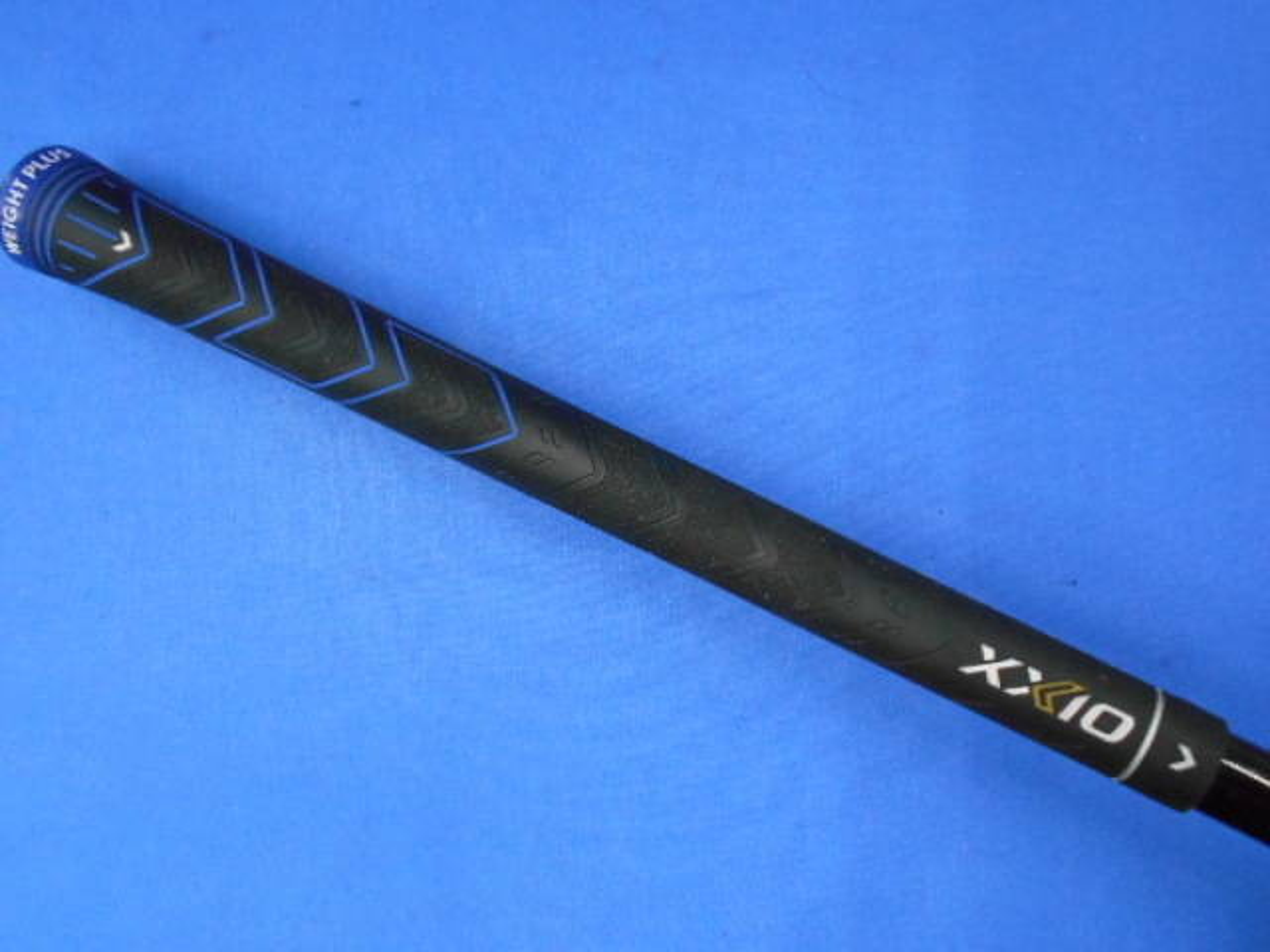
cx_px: 635
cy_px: 476
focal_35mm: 30
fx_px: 1101
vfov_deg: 46.8
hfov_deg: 60.0
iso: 800
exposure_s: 1/80
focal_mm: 5.1
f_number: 3.4
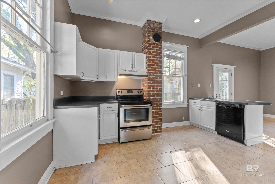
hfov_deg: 101.9
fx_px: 112
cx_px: 138
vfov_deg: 78.9
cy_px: 92
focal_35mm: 15
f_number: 7.1
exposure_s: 1/8
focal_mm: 14.6
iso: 400
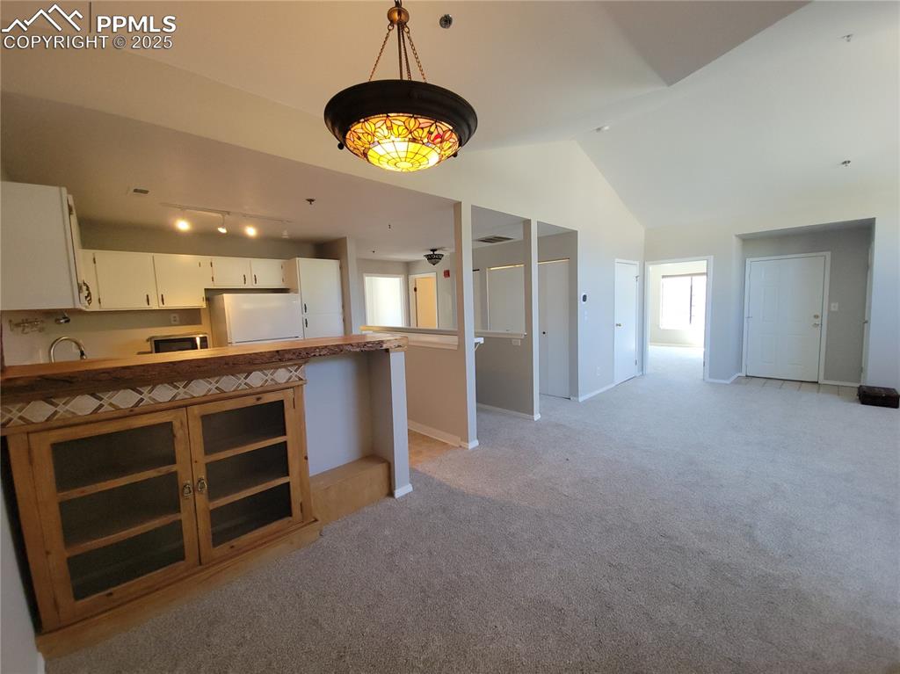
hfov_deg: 106.2
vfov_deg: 89.9
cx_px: 450
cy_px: 337
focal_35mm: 13
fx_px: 338
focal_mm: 2.2
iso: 200
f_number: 2.2
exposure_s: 1/60
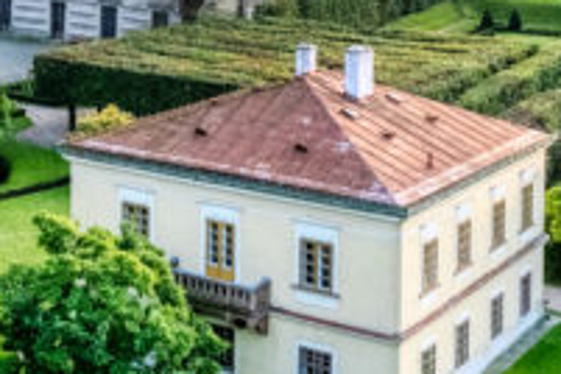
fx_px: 1309
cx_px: -73
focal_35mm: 84
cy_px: -170
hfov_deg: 22.7
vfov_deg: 15.2
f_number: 2.8
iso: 100
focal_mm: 8.38
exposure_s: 1/2500
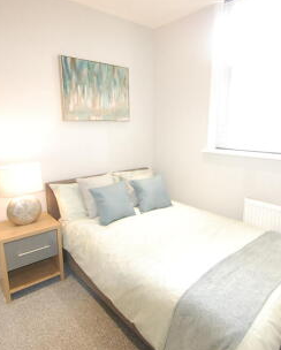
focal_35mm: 22
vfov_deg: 75.0
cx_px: 150
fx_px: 228
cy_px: 178
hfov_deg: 63.2
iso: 1600
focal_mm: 10
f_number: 3.5
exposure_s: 1/60
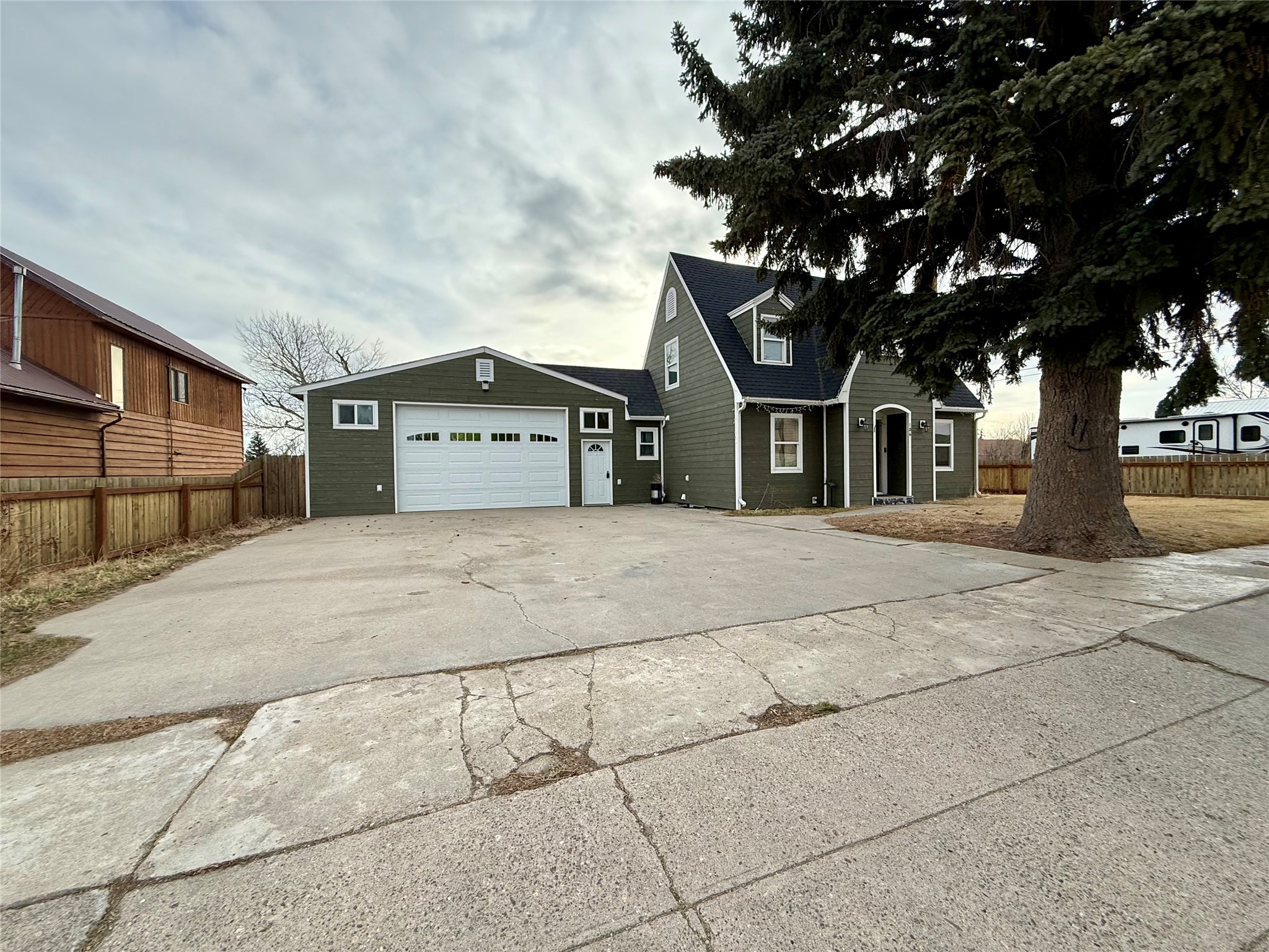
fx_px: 513
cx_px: 634
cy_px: 476
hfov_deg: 102.1
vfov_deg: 85.7
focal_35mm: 14
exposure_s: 1/1145
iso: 64
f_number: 2.2
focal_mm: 2.22
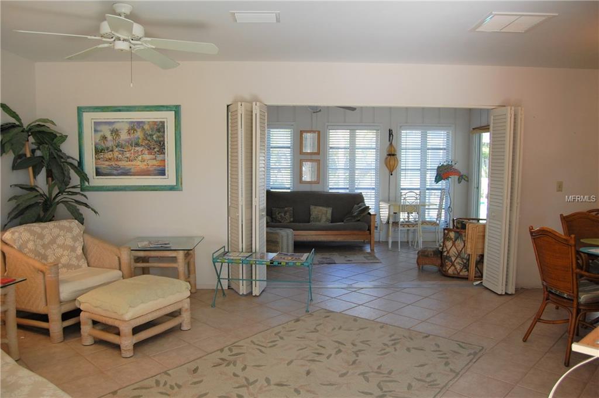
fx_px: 449
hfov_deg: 67.4
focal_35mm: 27
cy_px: 199
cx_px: 300
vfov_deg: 47.8
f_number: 5
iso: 400
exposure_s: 1/100
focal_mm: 18
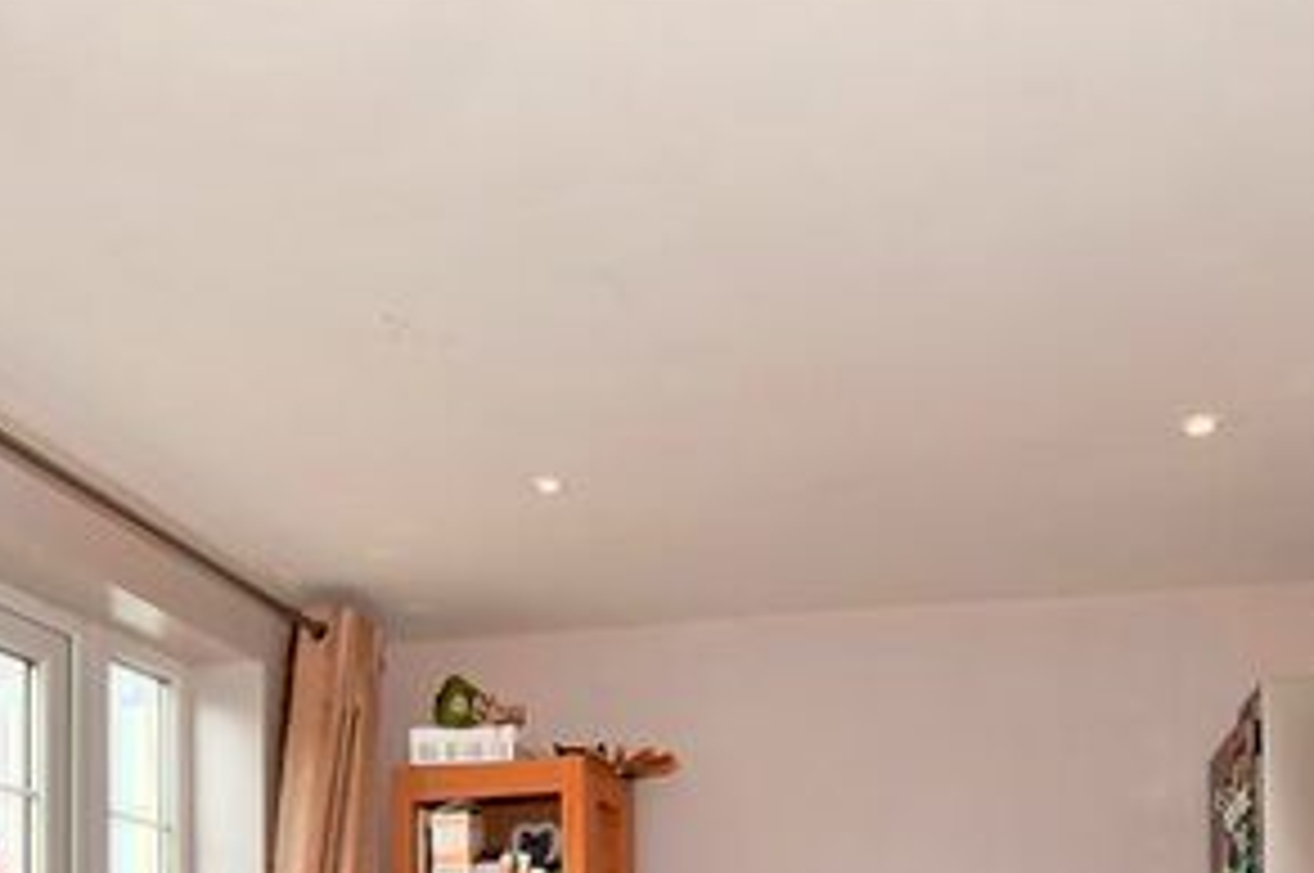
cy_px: 1017
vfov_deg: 31.5
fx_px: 1313
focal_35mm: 36
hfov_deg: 53.2
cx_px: 688
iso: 320
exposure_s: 1/20
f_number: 8
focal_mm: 10
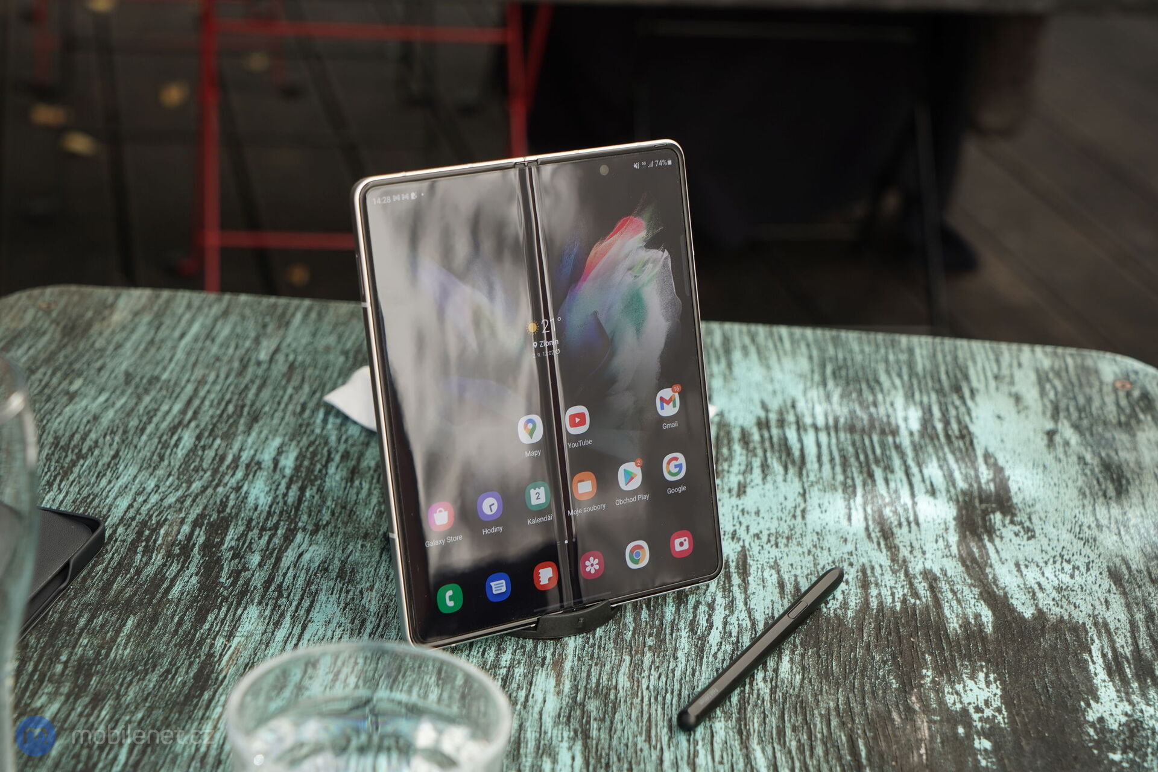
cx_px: 579
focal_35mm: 70
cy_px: 386
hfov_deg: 28.8
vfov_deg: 19.5
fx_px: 2251
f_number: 7.1
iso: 320
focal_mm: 70
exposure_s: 1/200
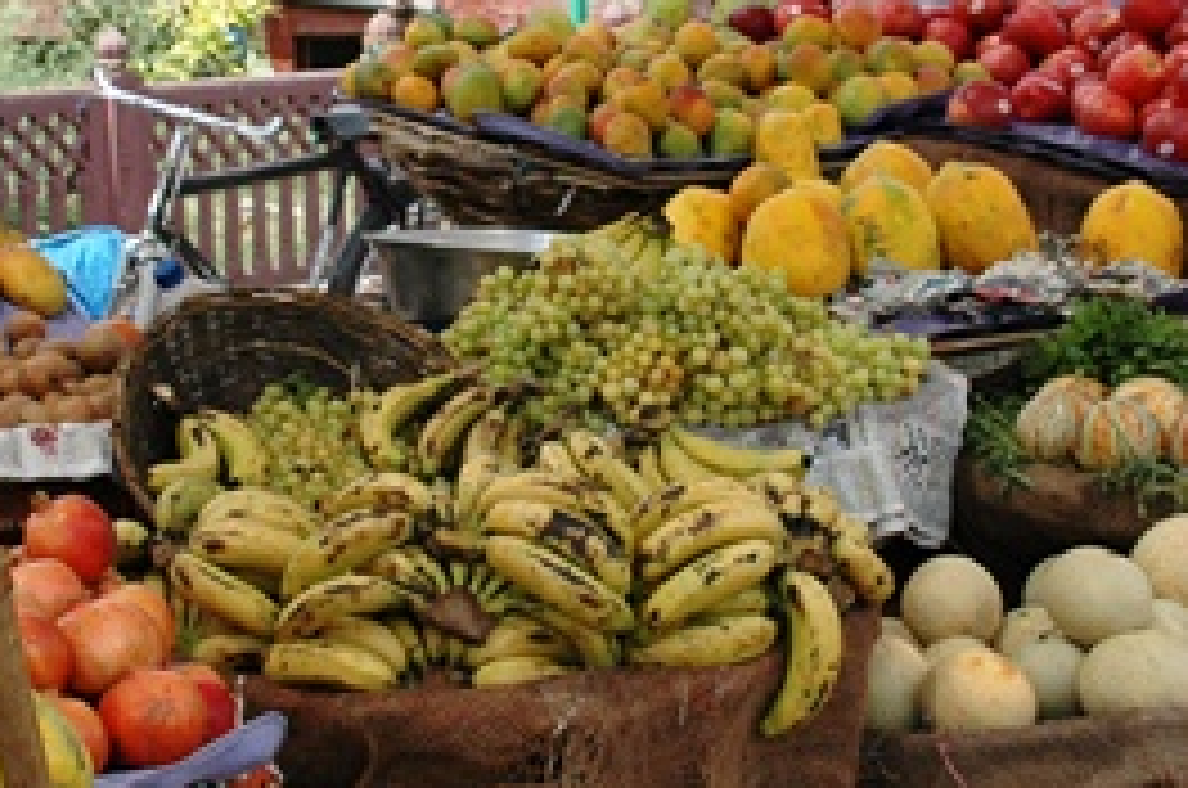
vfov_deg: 13.4
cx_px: 472
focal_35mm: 102
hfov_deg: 20.0
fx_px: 3360
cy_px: 275
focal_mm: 28
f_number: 9
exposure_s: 1/320
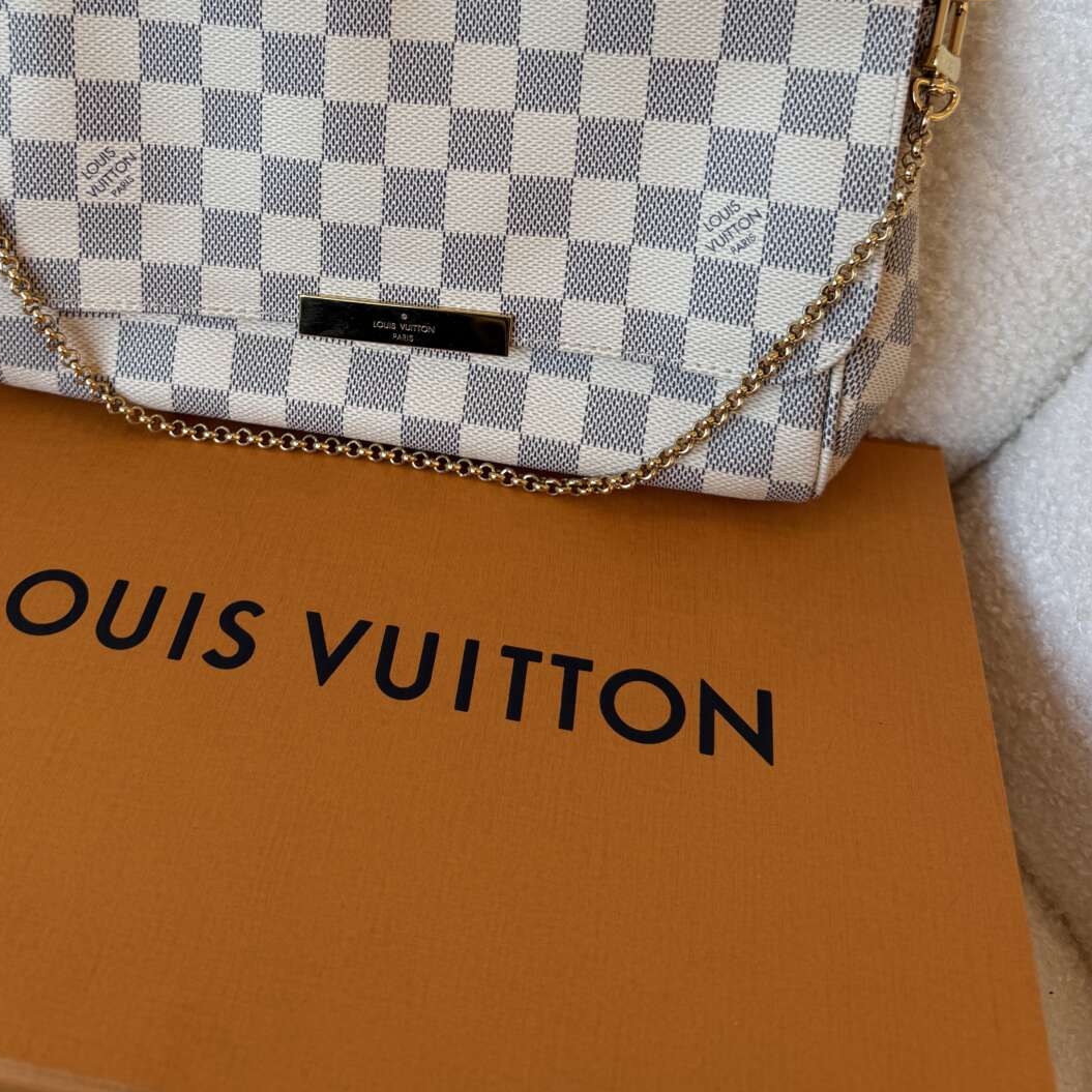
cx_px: 414
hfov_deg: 45.7
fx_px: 1285
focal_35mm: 36
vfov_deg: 44.0
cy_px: 231
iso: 64
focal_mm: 6.76
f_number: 1.78
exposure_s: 1/121
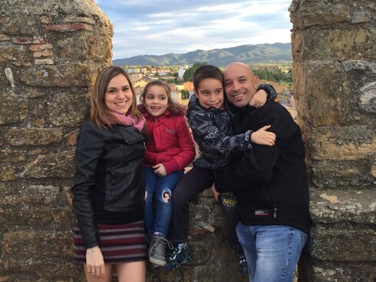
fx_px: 413
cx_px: 159
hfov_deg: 48.8
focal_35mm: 38
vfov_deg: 37.6
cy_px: 119
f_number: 2.2
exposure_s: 1/136
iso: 32
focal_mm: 4.15
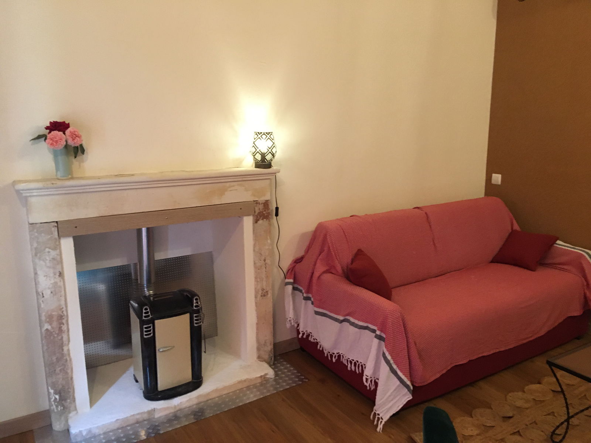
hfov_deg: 61.7
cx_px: 296
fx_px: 495
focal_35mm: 29
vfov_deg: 48.2
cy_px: 222
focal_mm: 4.15
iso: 250
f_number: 2.2
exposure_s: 1/25
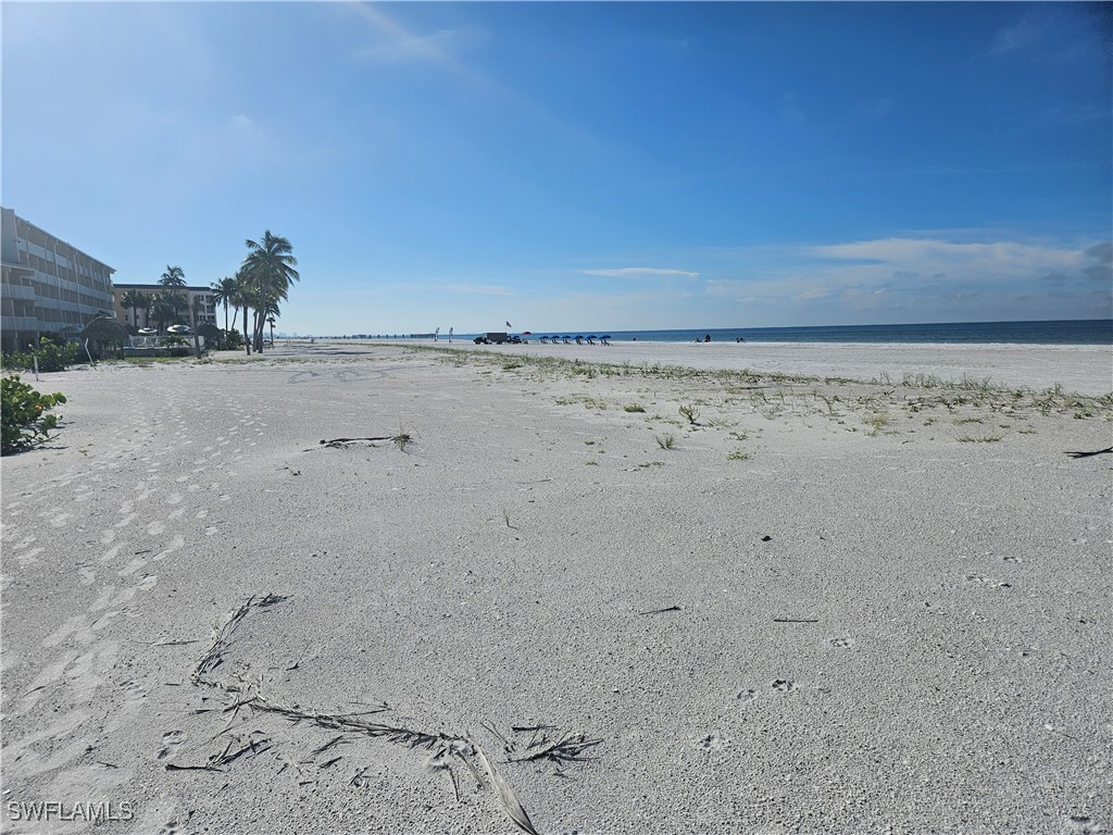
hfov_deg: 73.9
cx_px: 556
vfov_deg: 58.9
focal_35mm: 23
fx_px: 740
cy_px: 418
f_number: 1.8
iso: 25
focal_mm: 5.4
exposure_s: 1/4926
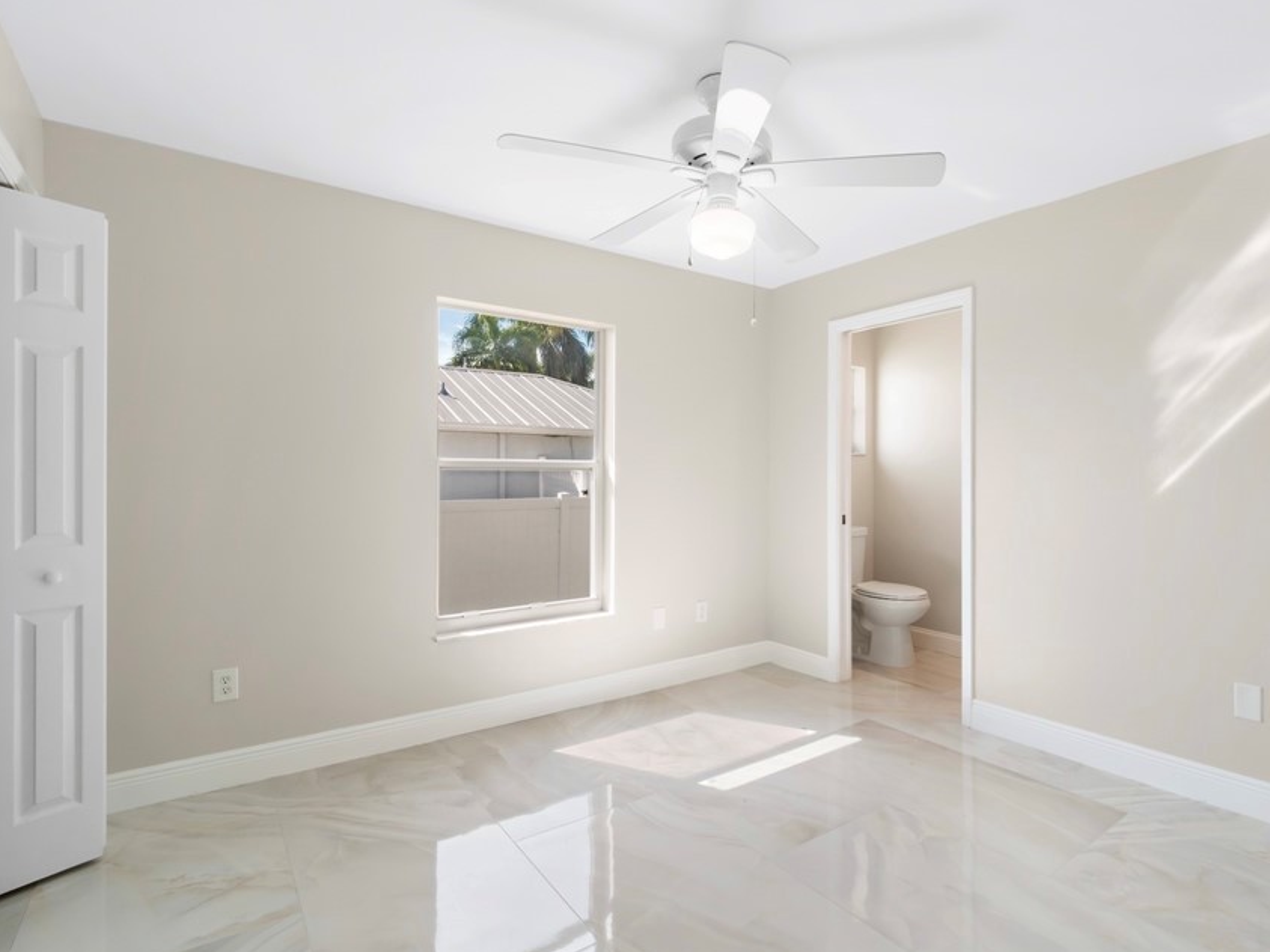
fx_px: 624
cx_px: 741
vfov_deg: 74.7
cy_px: 478
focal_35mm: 17
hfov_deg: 90.2
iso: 200
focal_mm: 7
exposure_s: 1/15
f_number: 7.1
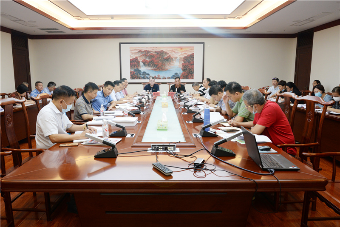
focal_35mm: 24
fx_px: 227
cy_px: 114
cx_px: 170
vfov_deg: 53.2
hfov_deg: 73.7
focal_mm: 24
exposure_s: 1/125
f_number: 6.3
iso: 1250
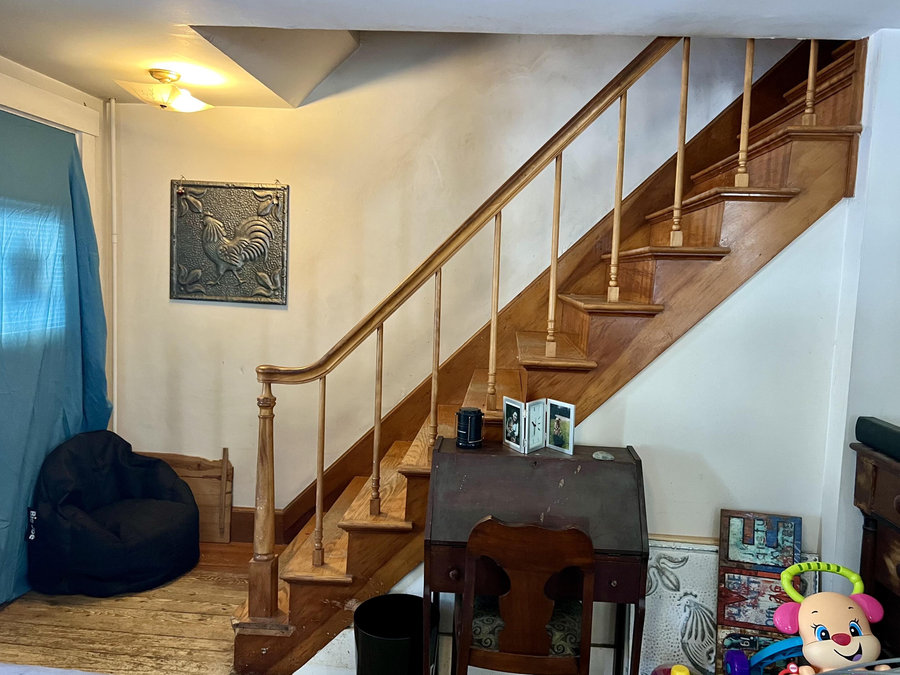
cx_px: 460
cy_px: 331
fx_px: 702
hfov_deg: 65.3
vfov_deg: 51.4
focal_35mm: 27
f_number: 1.5
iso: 400
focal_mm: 5.7
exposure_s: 1/60
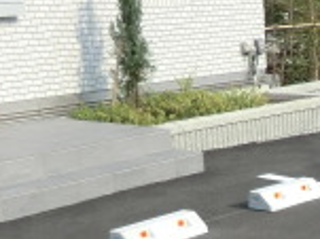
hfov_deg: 17.2
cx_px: 492
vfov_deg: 13.7
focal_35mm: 102
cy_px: 343
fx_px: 942
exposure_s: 1/800
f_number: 3.2
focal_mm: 4.3
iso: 80
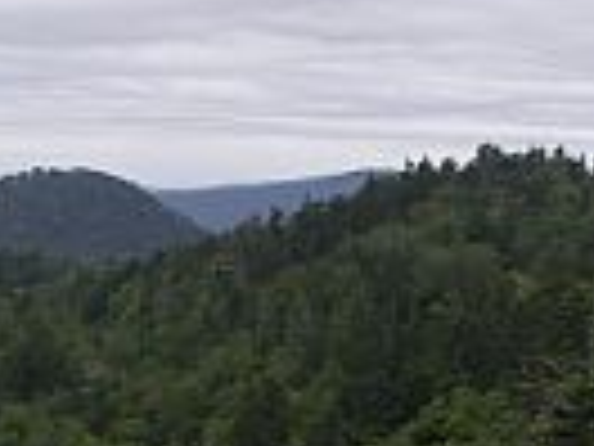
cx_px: 162
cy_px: 505
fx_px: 2334
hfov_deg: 14.5
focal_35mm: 136
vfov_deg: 10.8
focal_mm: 7.2
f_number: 3.5
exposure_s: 1/100
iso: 50
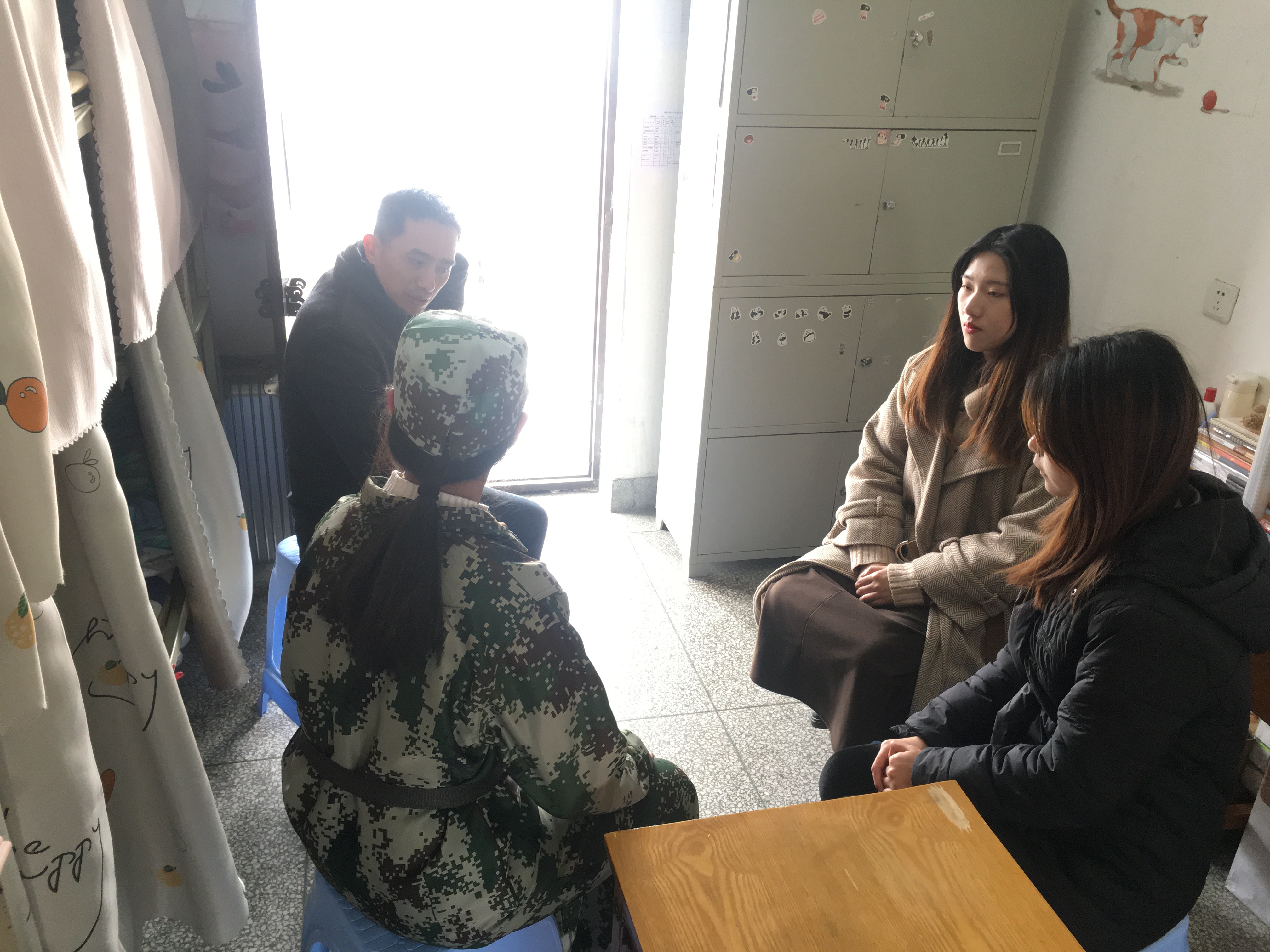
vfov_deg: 48.2
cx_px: 635
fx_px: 1064
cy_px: 476
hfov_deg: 61.7
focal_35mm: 29
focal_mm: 4.15
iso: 125
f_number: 2.2
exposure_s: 1/33
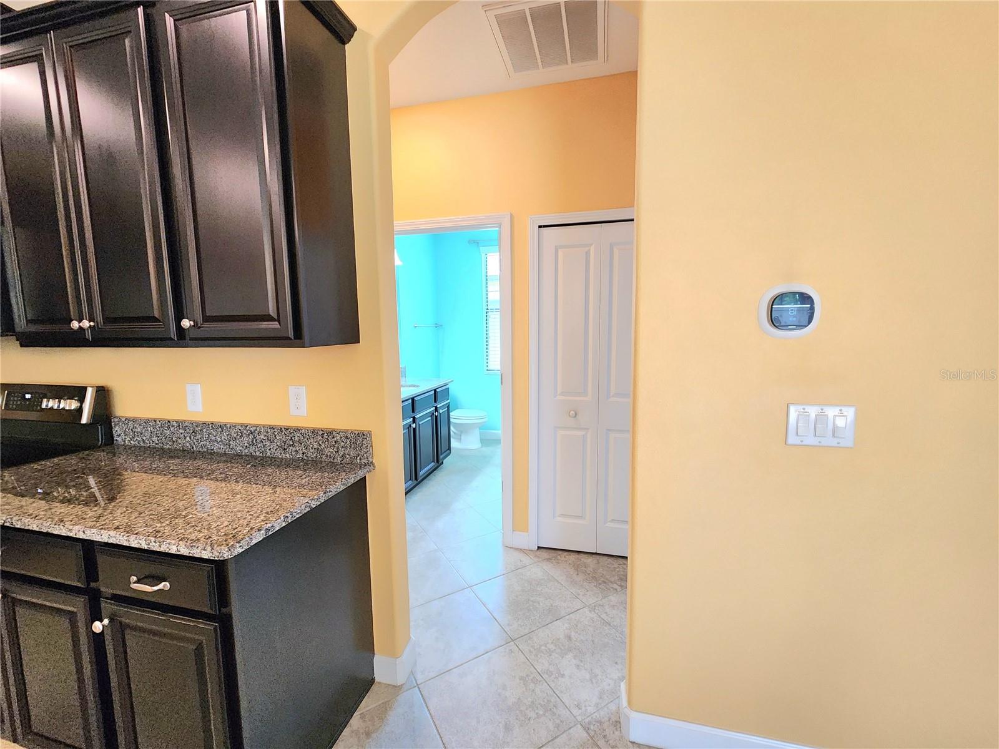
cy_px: 374
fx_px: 375
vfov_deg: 89.9
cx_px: 500
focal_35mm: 13
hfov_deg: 106.2
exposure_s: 1/60.2
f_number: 2.2
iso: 250
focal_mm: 2.2
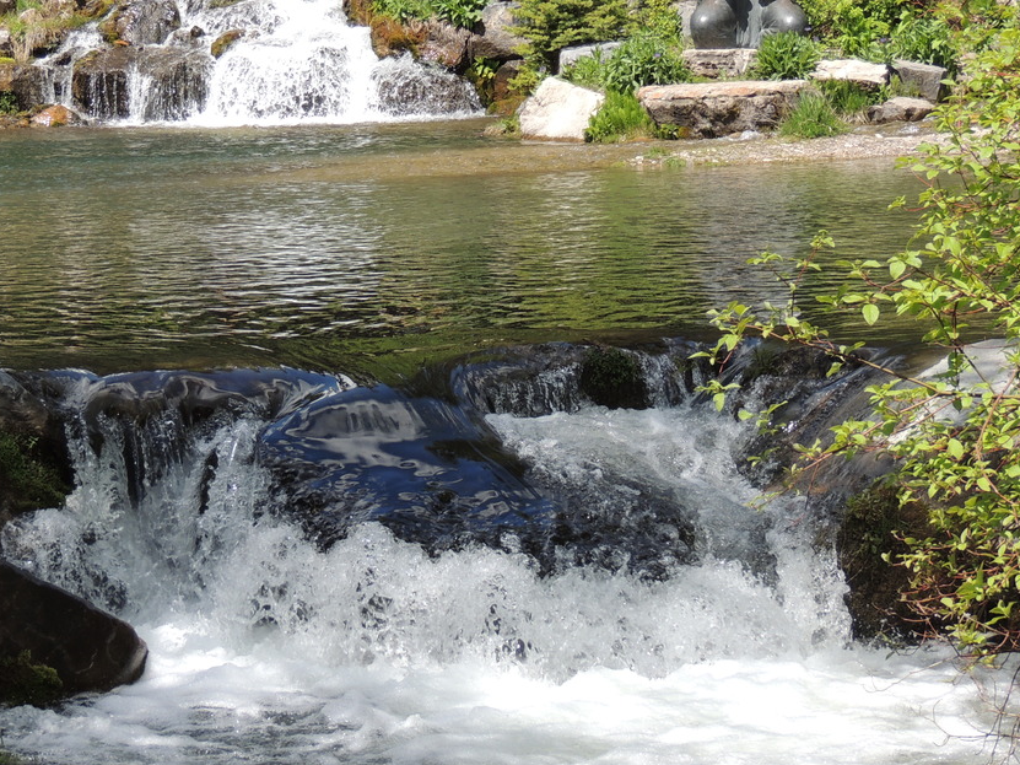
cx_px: 423
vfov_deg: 11.3
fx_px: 3860
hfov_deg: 15.0
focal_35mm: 131
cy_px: 255
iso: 100
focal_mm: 15.1
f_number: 4
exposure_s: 1/400
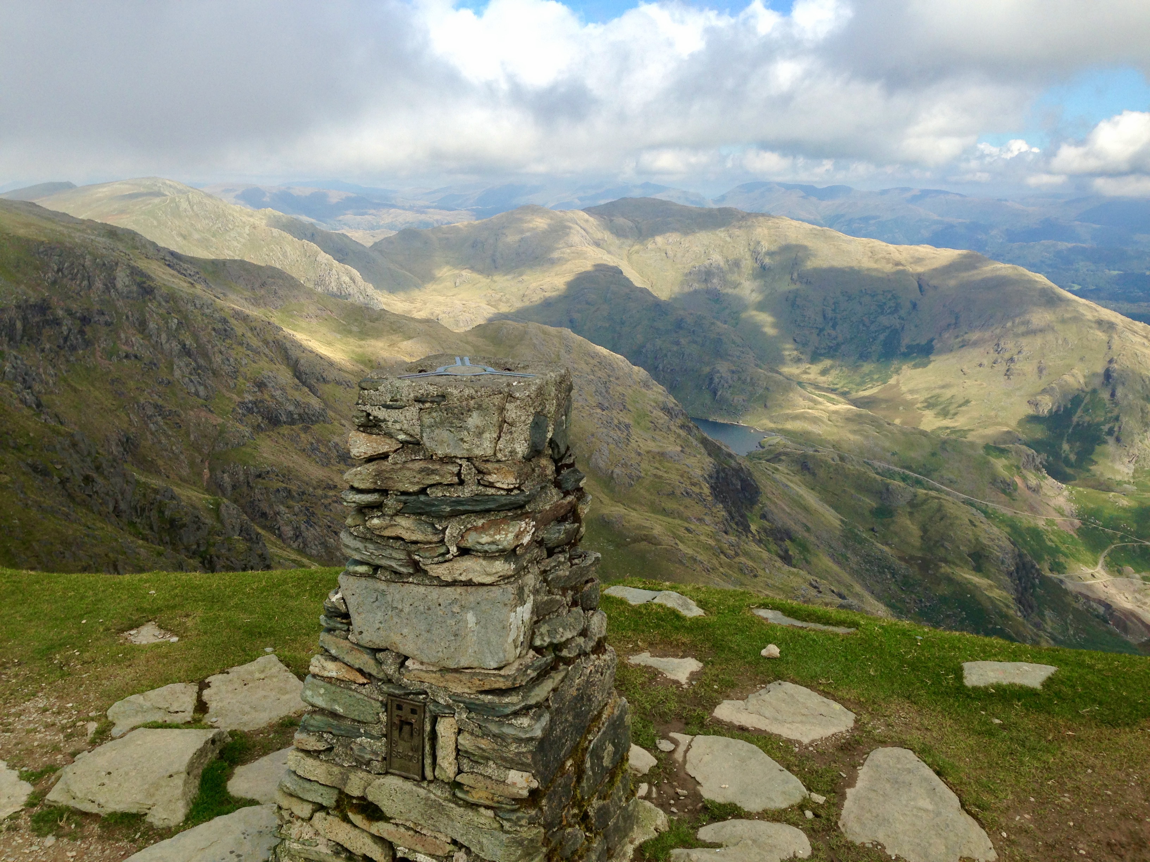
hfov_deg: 55.4
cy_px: 431
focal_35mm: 33
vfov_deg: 42.9
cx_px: 575
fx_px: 1096
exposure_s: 1/1205
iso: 50
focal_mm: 4.12
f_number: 2.4
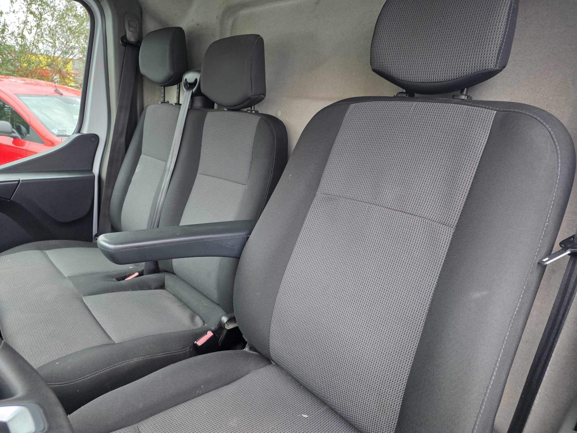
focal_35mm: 23
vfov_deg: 58.9
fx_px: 383
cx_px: 288
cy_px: 216
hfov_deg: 73.9
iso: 400
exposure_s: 1/100
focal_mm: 6.25
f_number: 1.7
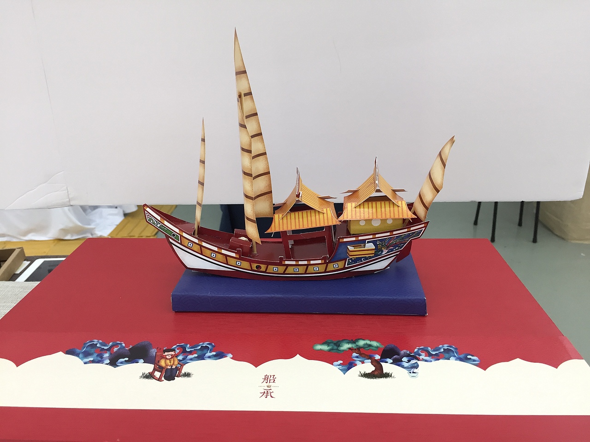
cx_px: 295
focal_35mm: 29
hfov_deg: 61.7
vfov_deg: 48.2
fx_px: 494
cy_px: 221
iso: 32
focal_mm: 4.15
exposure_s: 1/33
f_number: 2.2
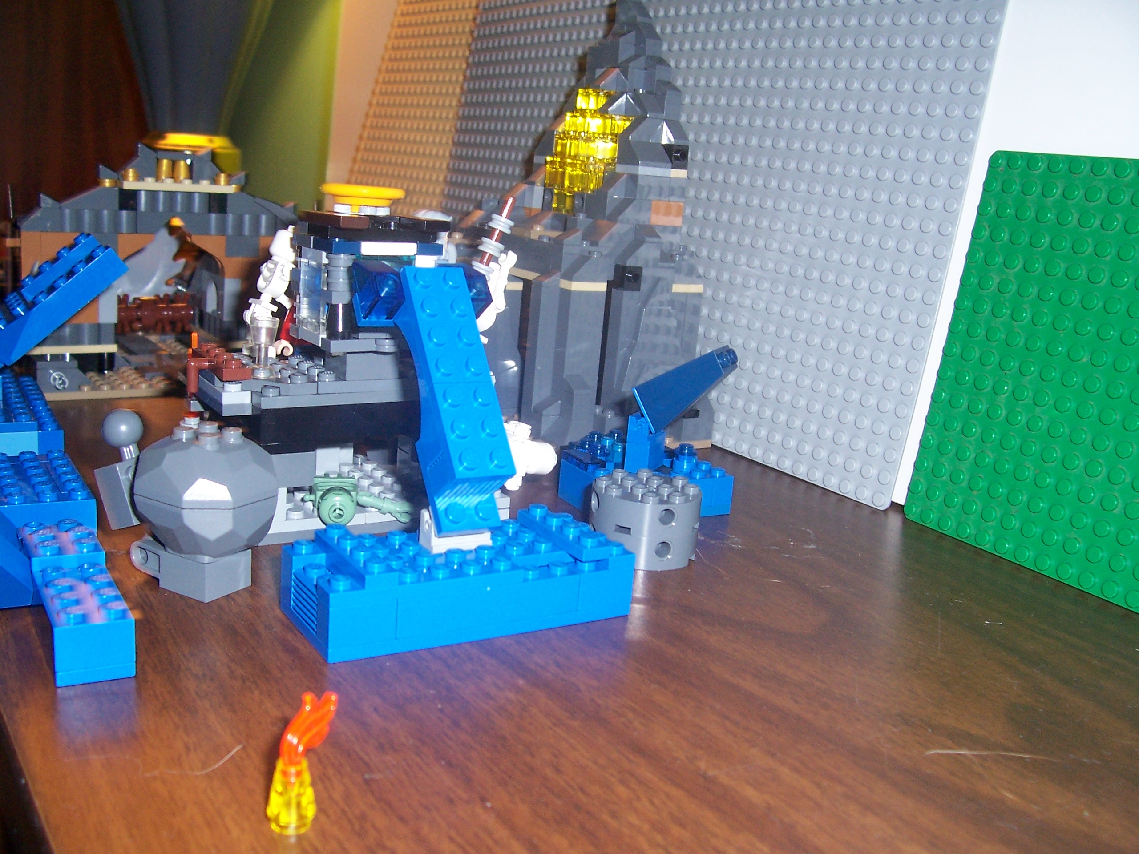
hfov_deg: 54.0
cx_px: 570
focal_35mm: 34
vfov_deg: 41.8
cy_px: 427
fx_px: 1119
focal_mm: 5.6
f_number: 2.7
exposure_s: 1/60
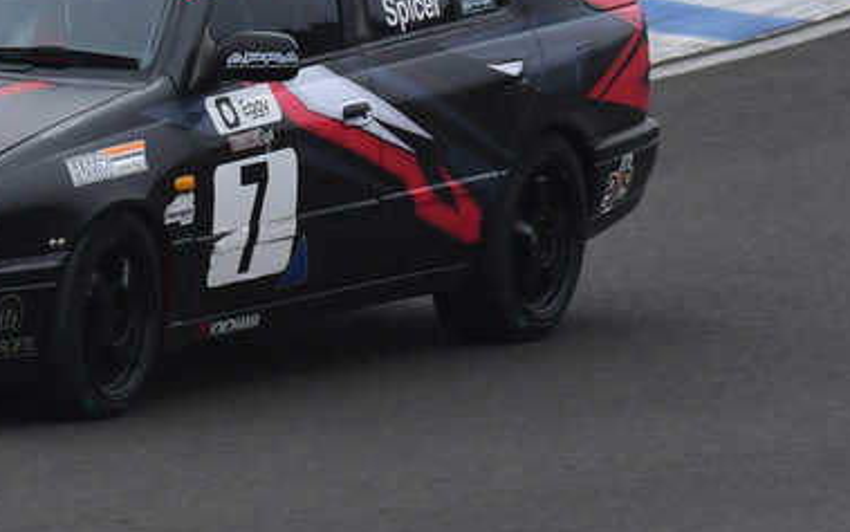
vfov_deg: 0.8
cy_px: -61
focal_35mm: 1612
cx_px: 56
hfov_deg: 1.3
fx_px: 37348
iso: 640
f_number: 10
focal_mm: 500
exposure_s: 1/640
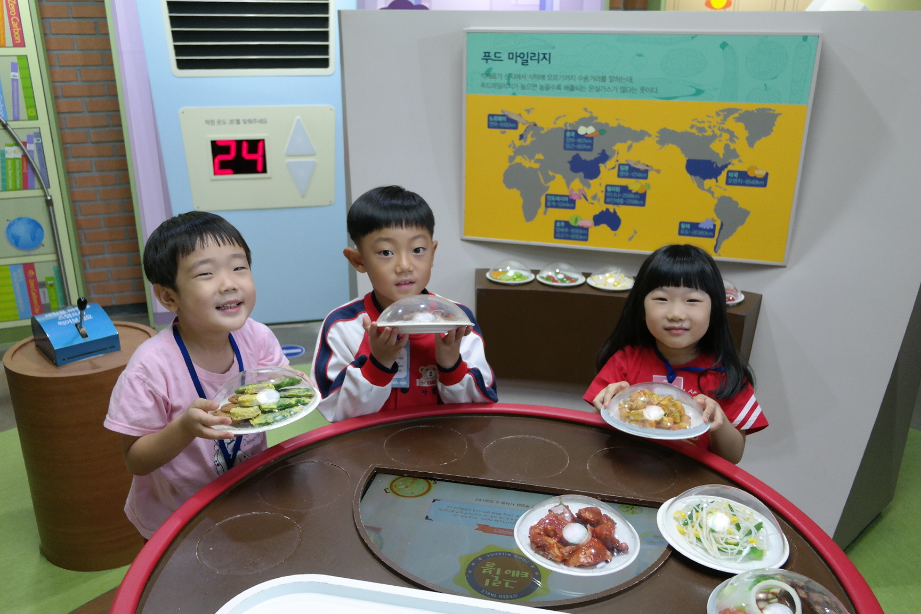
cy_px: 307
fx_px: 767
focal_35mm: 30
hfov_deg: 61.9
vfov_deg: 43.6
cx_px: 460
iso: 800
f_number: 3.5
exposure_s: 1/40
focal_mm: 20
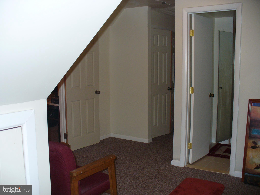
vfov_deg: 38.7
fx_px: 278
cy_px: 98
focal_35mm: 37
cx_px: 130
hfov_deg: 50.1
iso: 100
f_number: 2.8
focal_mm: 6.1
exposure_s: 1/30
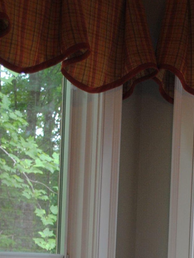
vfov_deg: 14.6
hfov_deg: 11.3
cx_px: 226
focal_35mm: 129
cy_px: 337
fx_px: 968
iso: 220
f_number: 4.5
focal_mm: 29
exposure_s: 1/30
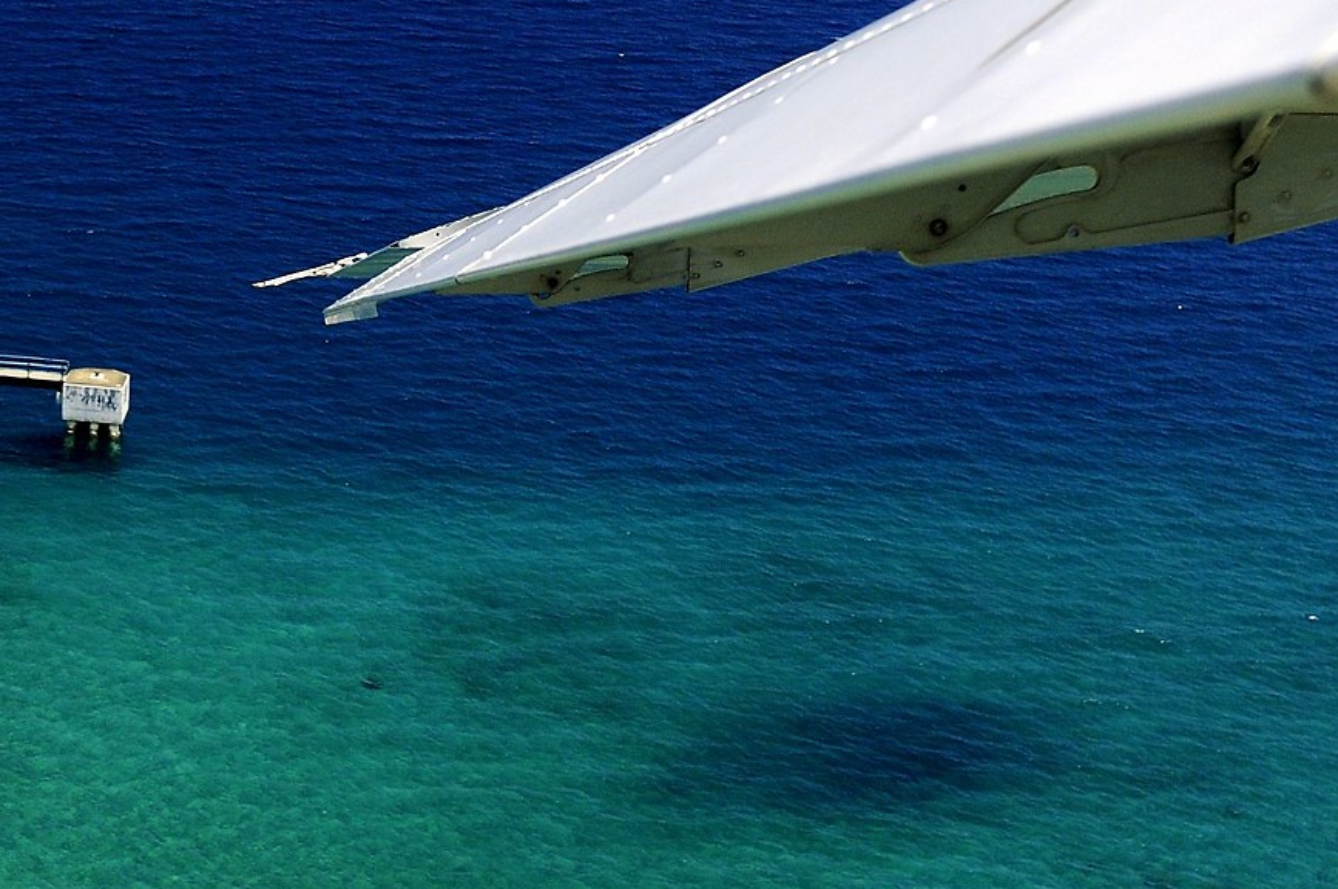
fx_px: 3081
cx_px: 321
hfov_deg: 24.2
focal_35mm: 83
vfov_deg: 16.3
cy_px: 656
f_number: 6.3
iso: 200
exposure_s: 1/400
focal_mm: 20
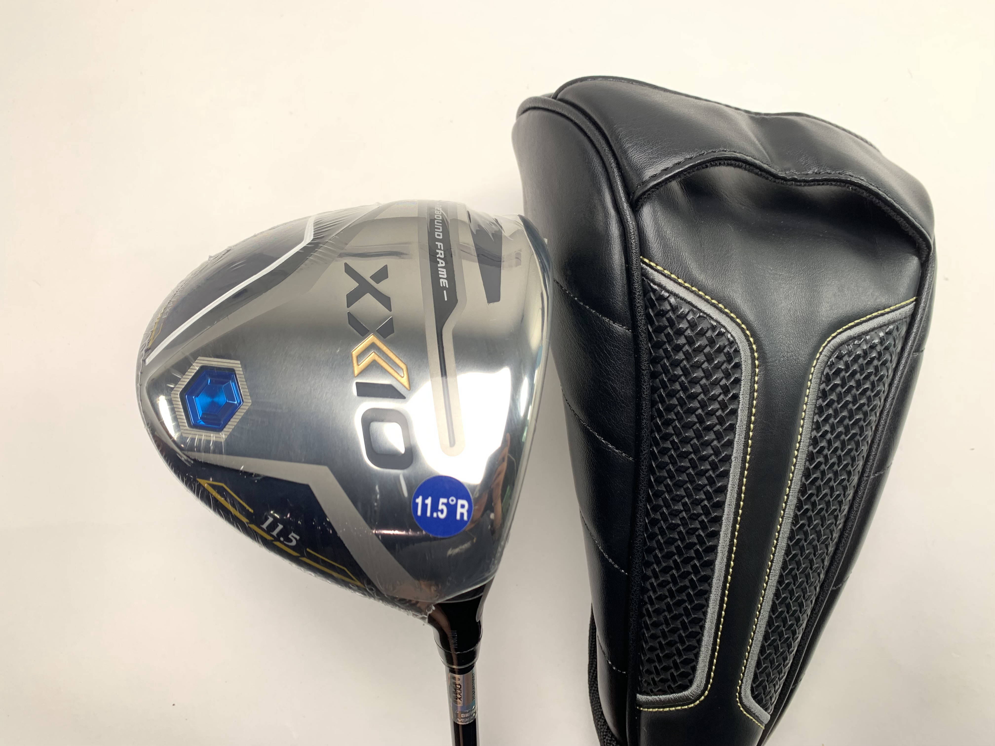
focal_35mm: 26
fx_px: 747
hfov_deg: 67.3
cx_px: 498
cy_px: 373
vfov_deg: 53.1
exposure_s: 1/60
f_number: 1.8
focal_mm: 4.25
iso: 50
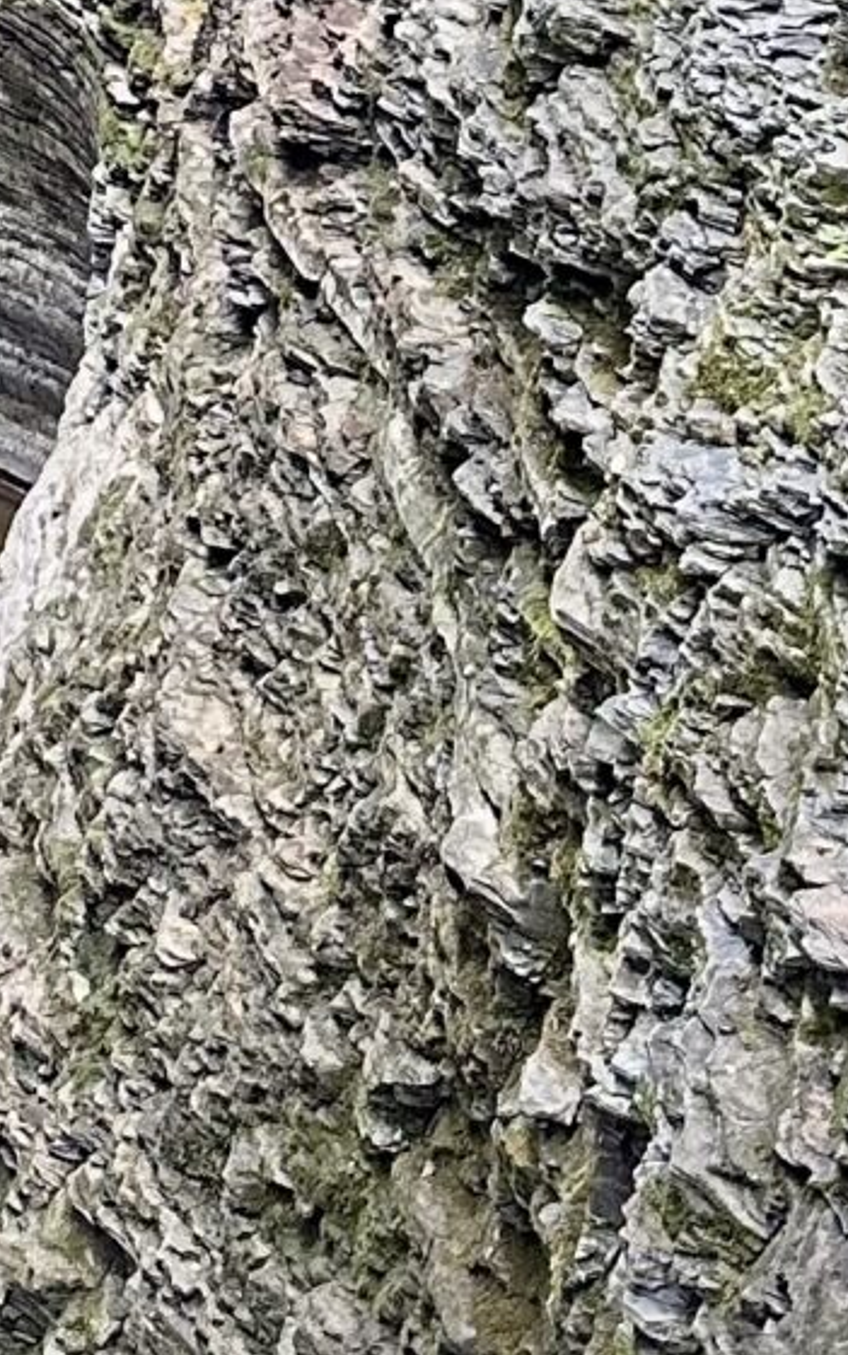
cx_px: -1421
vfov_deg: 16.4
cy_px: -688
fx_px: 4286
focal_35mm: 116
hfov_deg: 9.6
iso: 250
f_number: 1.78
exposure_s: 1/88
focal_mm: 6.86
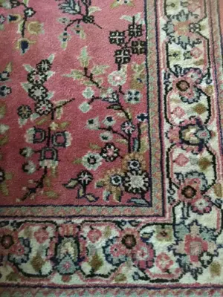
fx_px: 249
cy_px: 148
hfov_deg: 48.2
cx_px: 112
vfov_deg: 61.7
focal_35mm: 29
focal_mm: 4.15
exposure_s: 1/17
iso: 500
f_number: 2.2
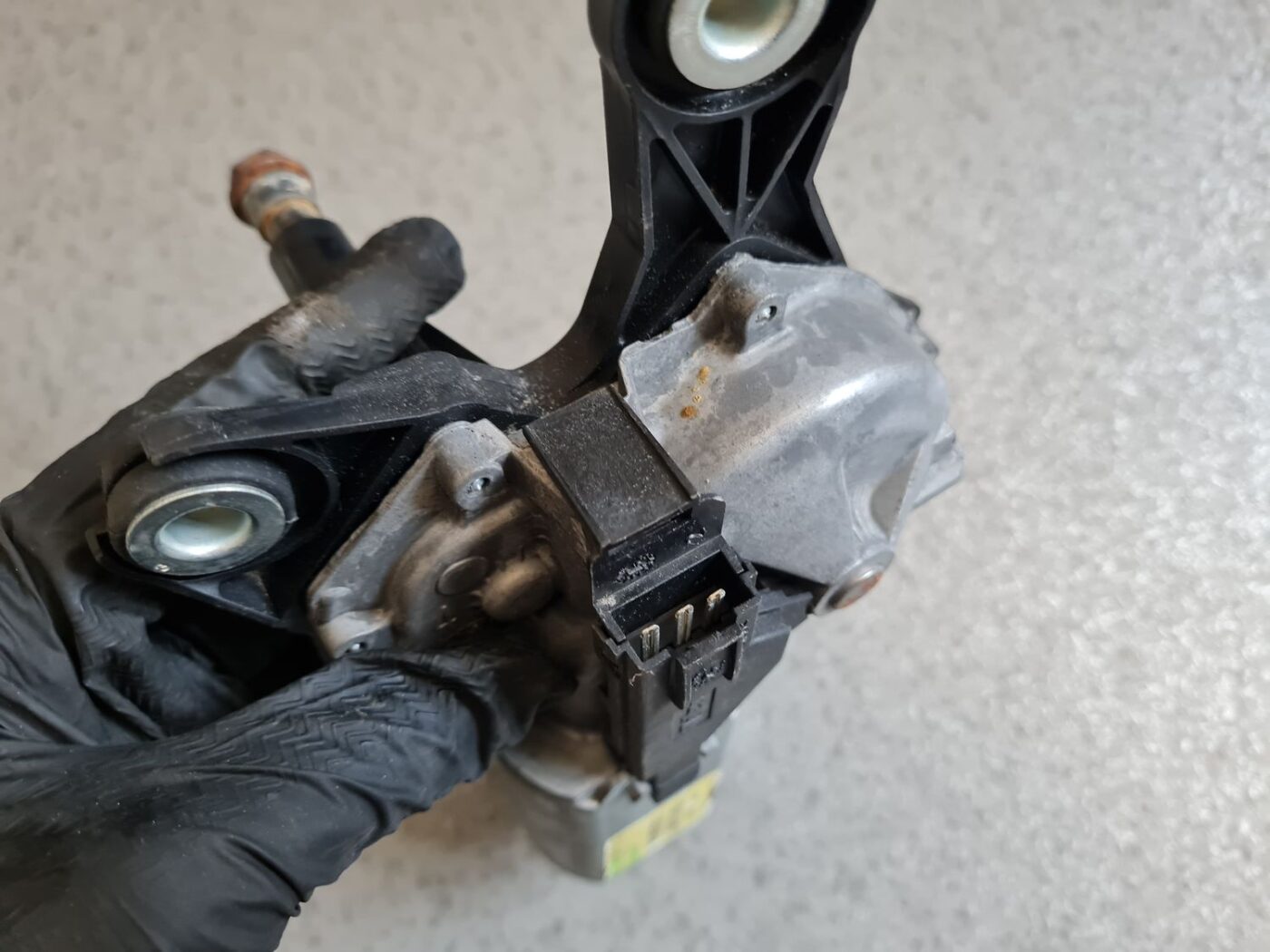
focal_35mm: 26
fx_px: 954
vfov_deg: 53.1
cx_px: 635
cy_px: 476
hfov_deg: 67.3
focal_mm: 5.4
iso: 200
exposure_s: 1/50
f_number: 1.8
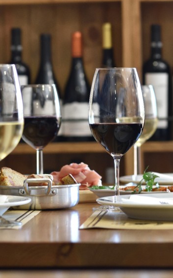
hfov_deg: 7.2
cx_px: 55
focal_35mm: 183
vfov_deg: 11.4
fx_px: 1381
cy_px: 74
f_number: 5
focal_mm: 105
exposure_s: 1/80
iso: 2000
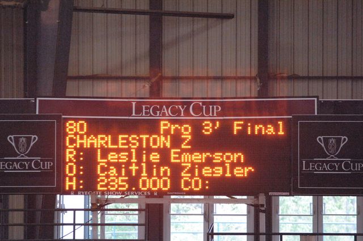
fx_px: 3021
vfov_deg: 4.6
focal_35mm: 300
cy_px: 120
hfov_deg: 6.9
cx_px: 182
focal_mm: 200
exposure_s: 1/320
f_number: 2.8
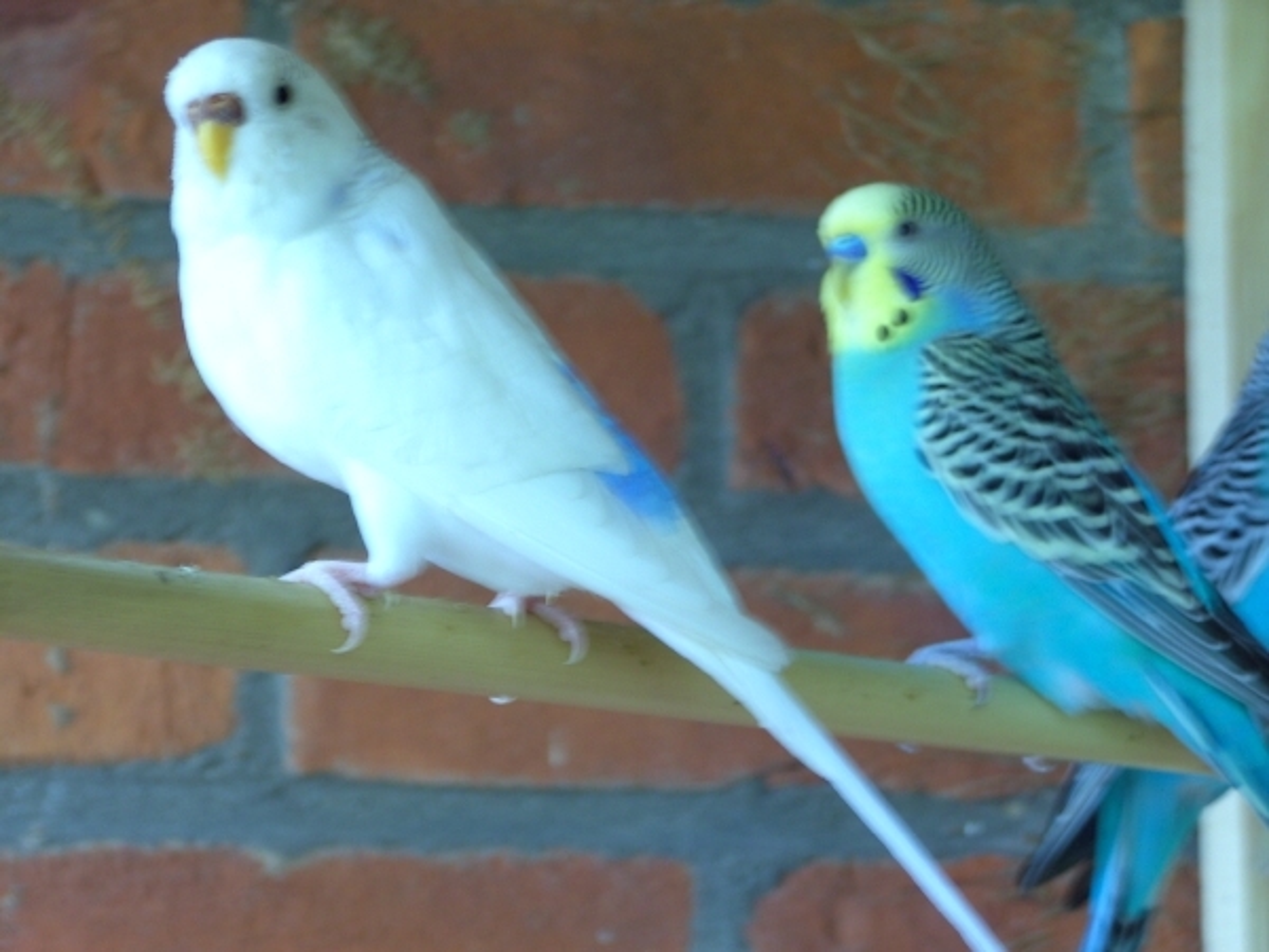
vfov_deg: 10.0
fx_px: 5426
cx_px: 634
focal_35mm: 148
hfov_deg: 13.3
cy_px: 476
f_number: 4
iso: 100
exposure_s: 1/10
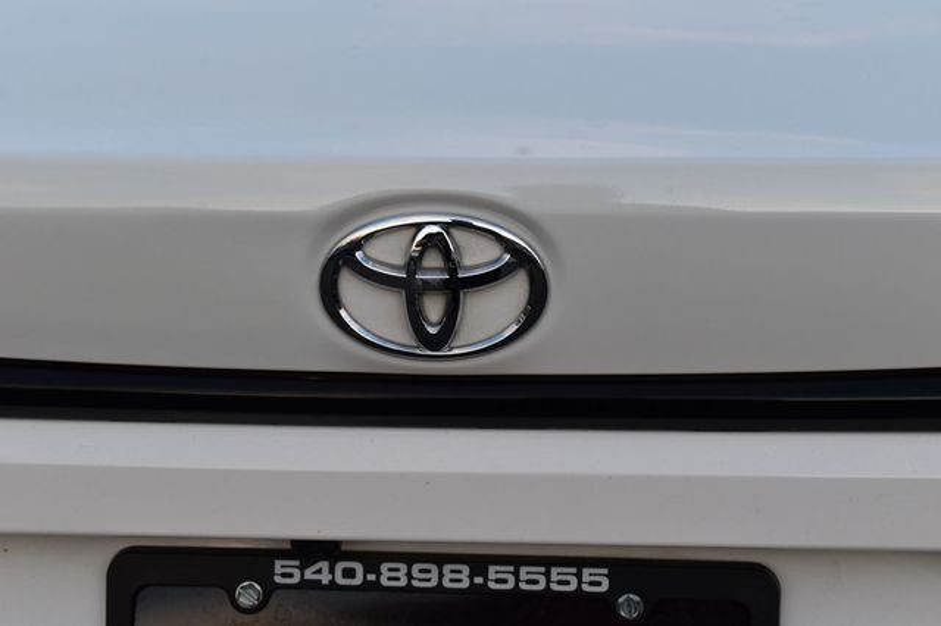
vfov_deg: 16.5
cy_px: 313
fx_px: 2155
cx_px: 470
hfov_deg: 24.6
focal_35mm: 82
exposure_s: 1/50
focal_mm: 55
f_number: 8
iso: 400
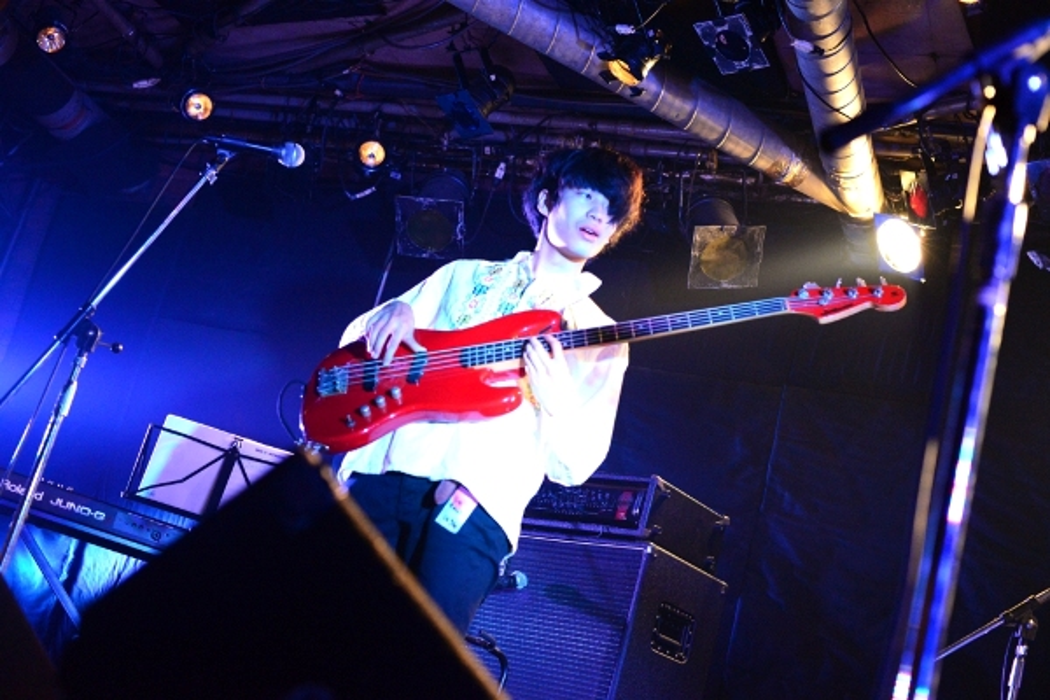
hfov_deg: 39.6
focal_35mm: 50
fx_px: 1458
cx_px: 525
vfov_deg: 27.0
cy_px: 350
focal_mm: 50
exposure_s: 1/100
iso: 6400
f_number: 4
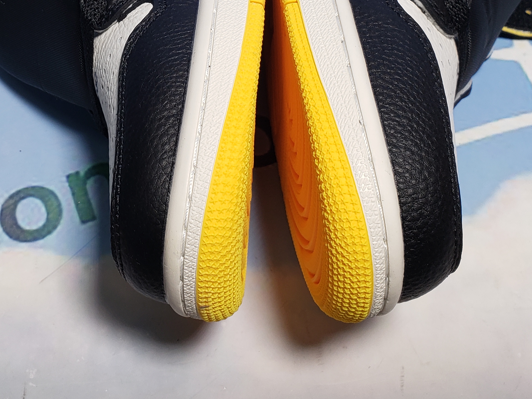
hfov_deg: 34.8
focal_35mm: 54
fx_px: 830
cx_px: 132
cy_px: 7
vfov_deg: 25.8
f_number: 2.4
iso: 50
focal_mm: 4.3
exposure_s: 1/175
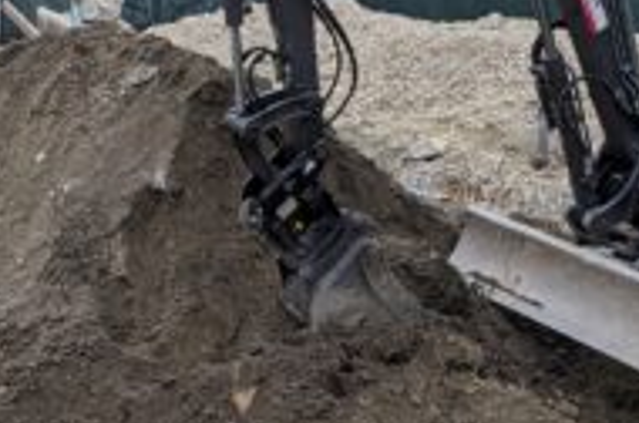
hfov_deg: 23.6
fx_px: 1524
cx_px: 209
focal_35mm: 86
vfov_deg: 15.3
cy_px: 499
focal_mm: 2.22
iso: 38
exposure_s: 1/294
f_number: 2.2
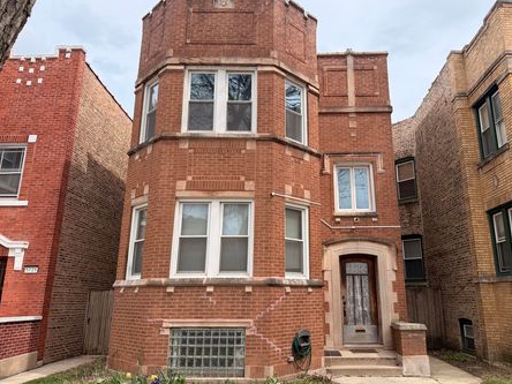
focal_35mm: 27
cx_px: 287
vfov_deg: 51.3
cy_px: 184
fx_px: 399
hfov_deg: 65.1
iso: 100
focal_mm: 6.76
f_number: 1.78
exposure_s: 1/2611
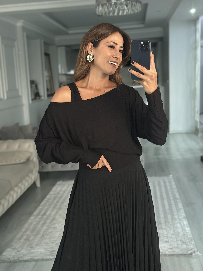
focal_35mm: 48
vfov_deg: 39.7
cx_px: 102
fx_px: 375
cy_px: 136
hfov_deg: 30.3
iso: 500
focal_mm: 6.86
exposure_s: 1/40
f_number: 1.78
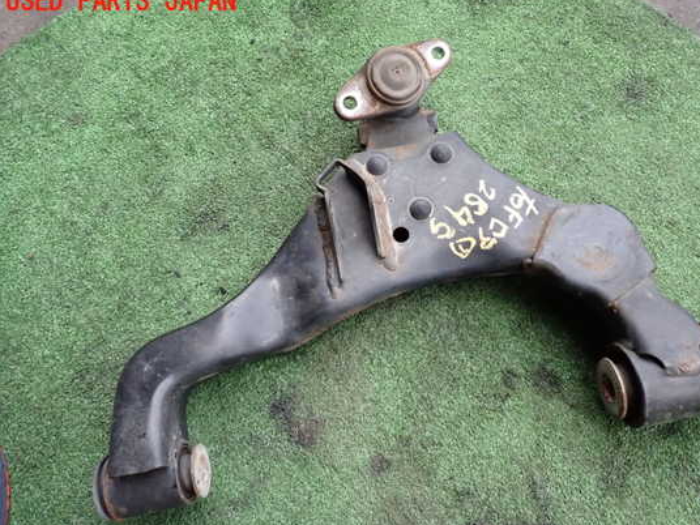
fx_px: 566
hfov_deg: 63.3
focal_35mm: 28
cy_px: 279
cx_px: 390
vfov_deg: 49.7
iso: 800
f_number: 8
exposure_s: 1/100
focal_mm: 4.5
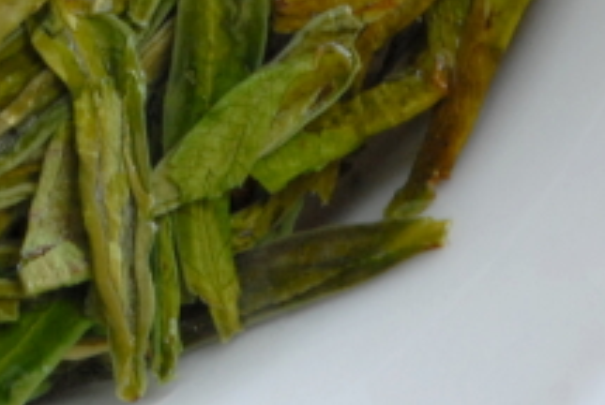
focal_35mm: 624
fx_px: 10501
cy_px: -366
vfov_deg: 2.2
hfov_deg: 3.3
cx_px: -131
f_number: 14
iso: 400
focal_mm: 105
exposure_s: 1/80
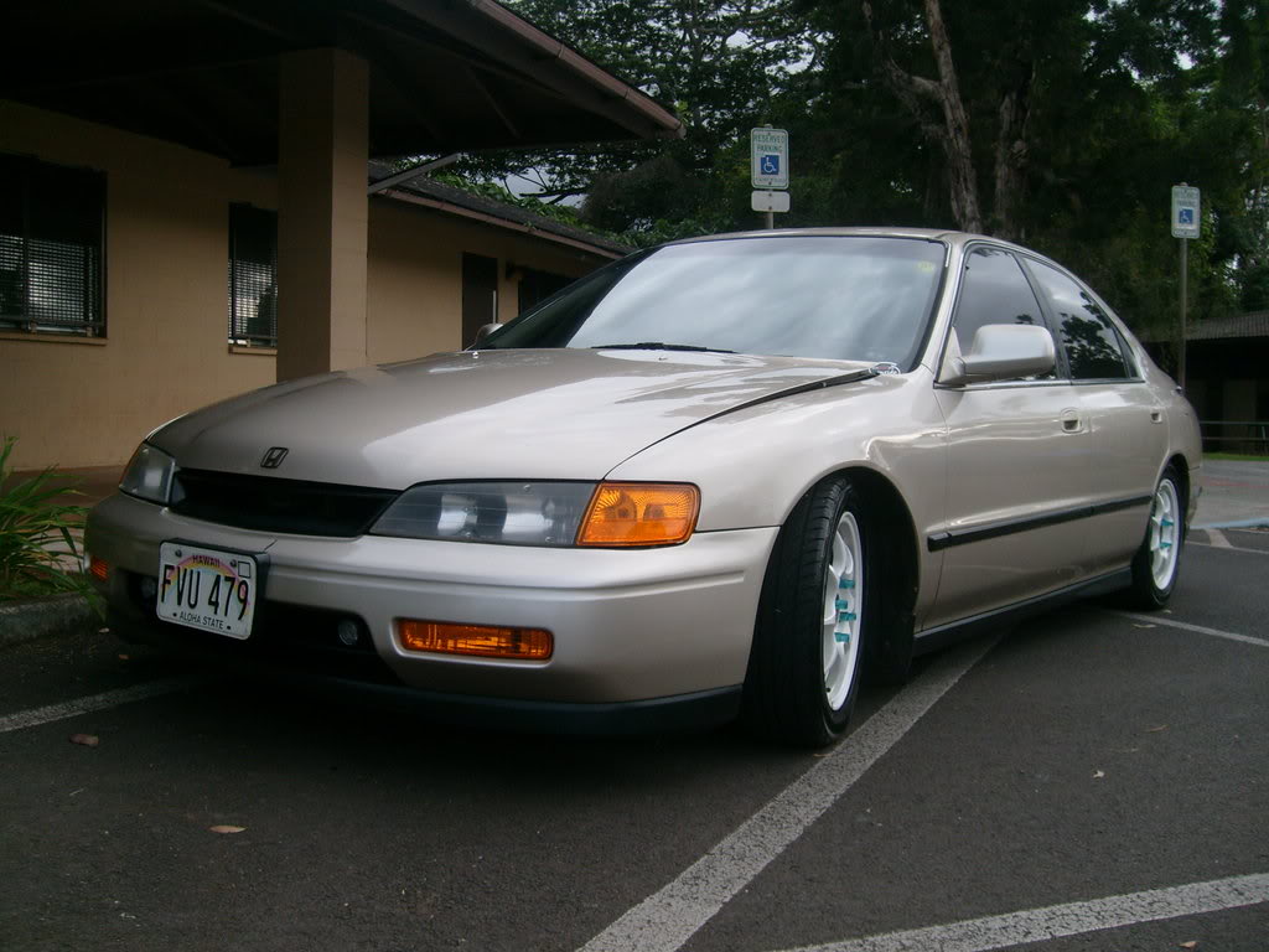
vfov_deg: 40.7
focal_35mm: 35
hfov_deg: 52.6
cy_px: 476
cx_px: 634
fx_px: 1283
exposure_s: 1/125
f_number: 7.1
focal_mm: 5.8
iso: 80
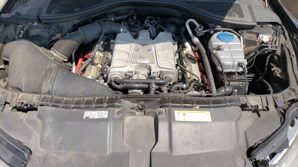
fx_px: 229
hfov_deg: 66.1
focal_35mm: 29
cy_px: 55
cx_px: 152
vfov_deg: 39.7
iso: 50
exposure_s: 1/2000
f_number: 1.5
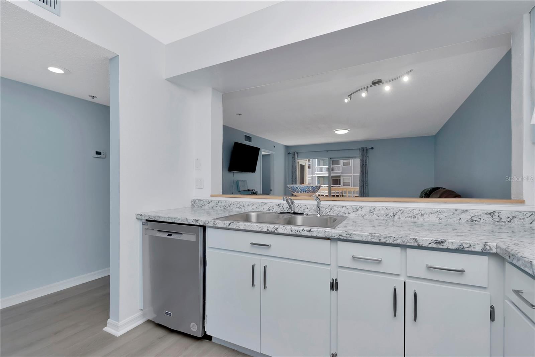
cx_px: 268
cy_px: 178
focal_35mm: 15
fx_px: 223
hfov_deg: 100.4
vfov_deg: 77.3
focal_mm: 10
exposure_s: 1/200
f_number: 9
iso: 500
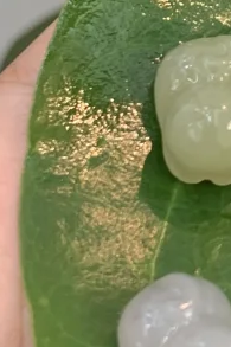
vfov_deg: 15.1
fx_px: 1282
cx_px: 358
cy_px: -30
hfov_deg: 9.9
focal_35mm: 133
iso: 125
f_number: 1.8
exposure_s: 1/60
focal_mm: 4.25
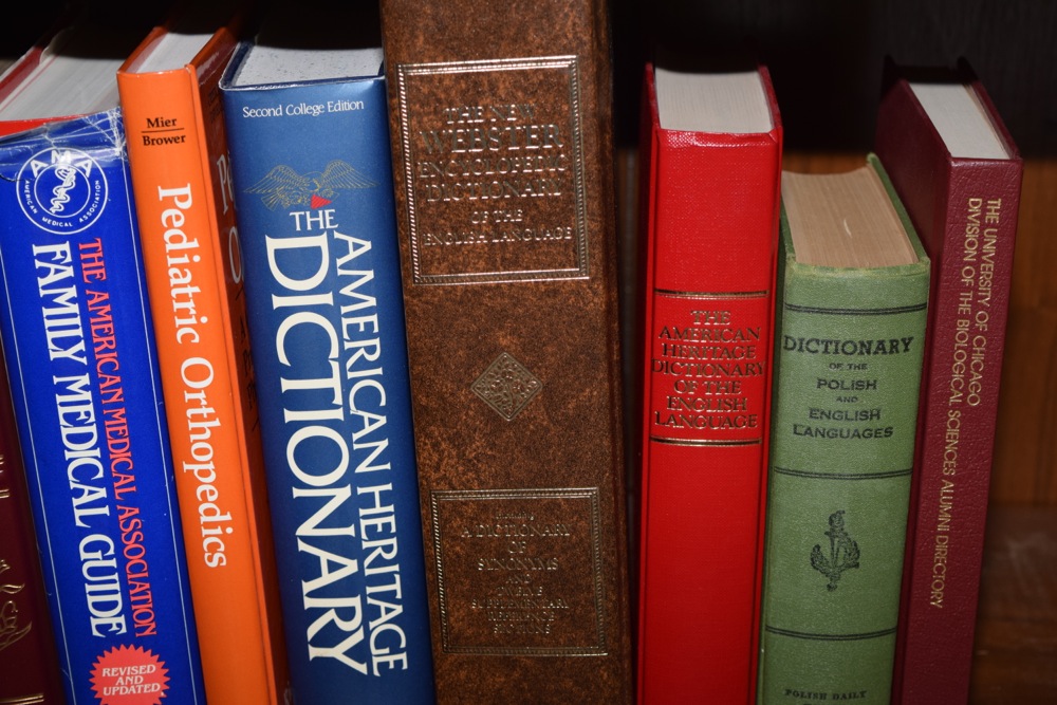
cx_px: 528
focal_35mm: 72
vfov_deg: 18.9
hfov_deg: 28.1
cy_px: 352
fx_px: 2114
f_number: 5.3
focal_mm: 48
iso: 450
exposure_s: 1/60
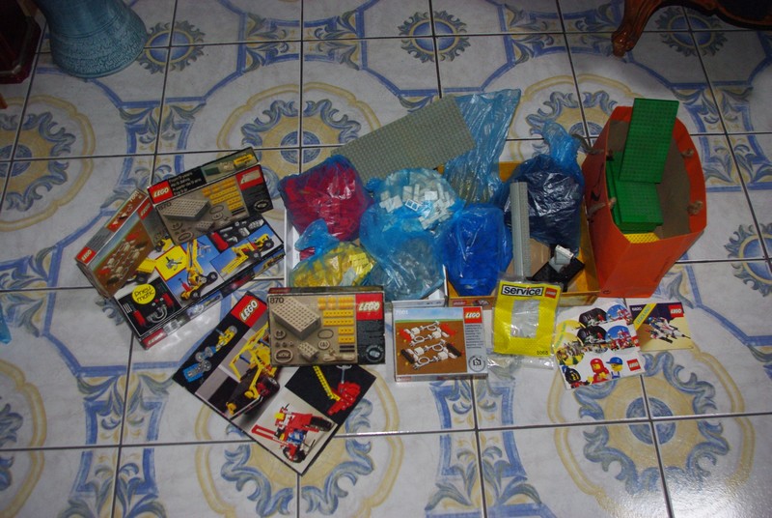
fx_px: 730
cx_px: 386
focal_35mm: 34
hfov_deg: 55.7
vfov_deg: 39.0
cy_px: 259
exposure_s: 1/45
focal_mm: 23.13
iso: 800
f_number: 4
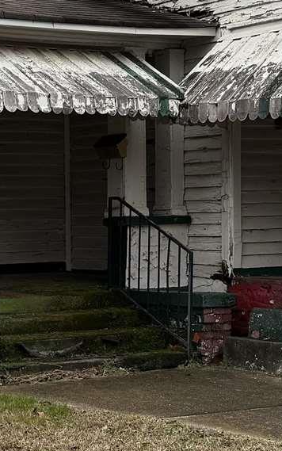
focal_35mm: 103
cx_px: -25
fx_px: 1266
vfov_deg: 20.2
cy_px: 251
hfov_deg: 12.5
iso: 80
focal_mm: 6.76
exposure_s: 1/339
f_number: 1.78
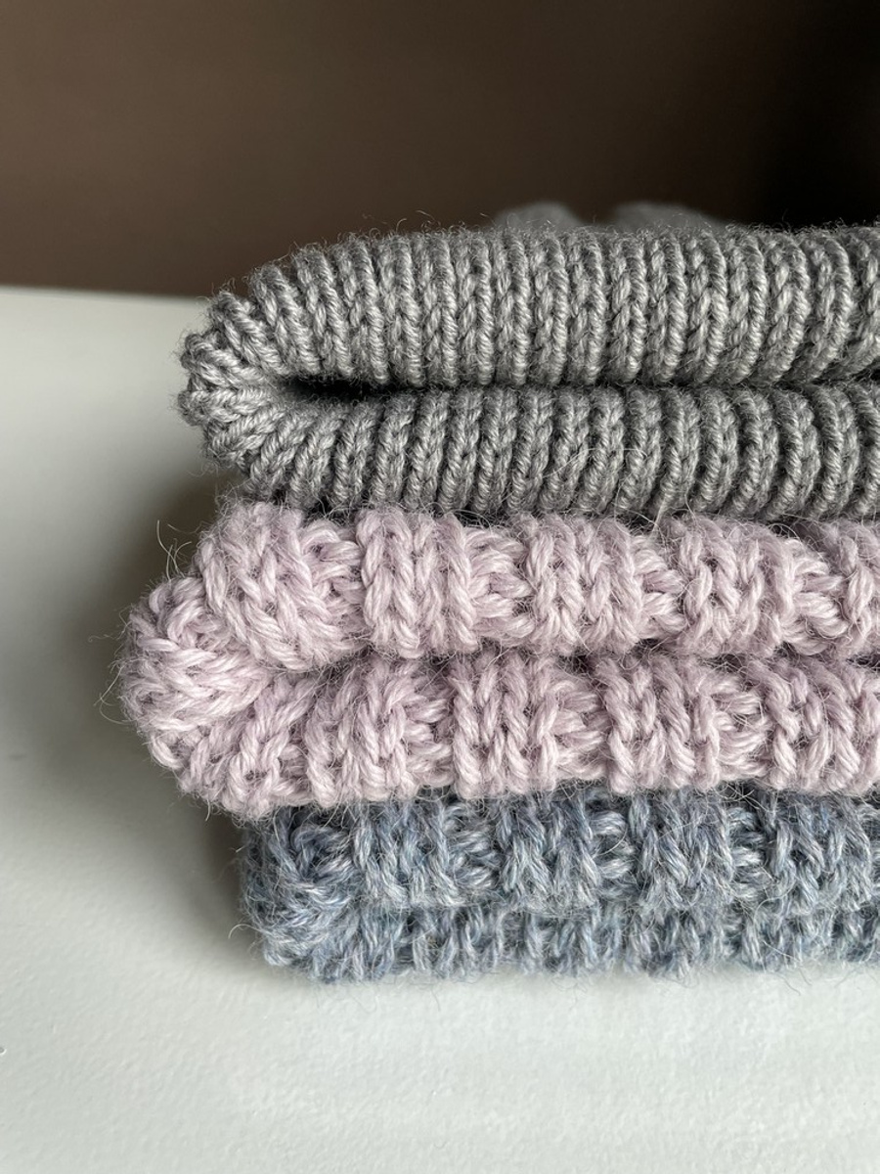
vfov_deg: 67.3
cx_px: 440
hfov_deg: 53.1
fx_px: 881
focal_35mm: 26
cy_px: 587
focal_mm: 4.2
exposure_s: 1/121
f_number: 1.6
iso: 100
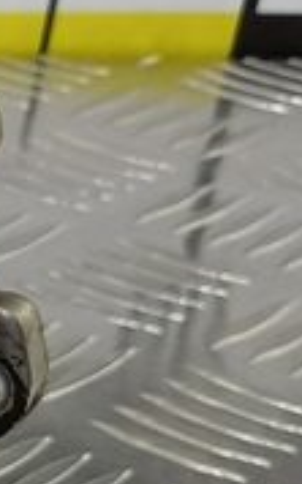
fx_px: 1847
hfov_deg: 7.5
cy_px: 658
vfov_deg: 14.2
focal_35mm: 140
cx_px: -778
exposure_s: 1/50
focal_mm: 4.11
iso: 107
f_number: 1.6
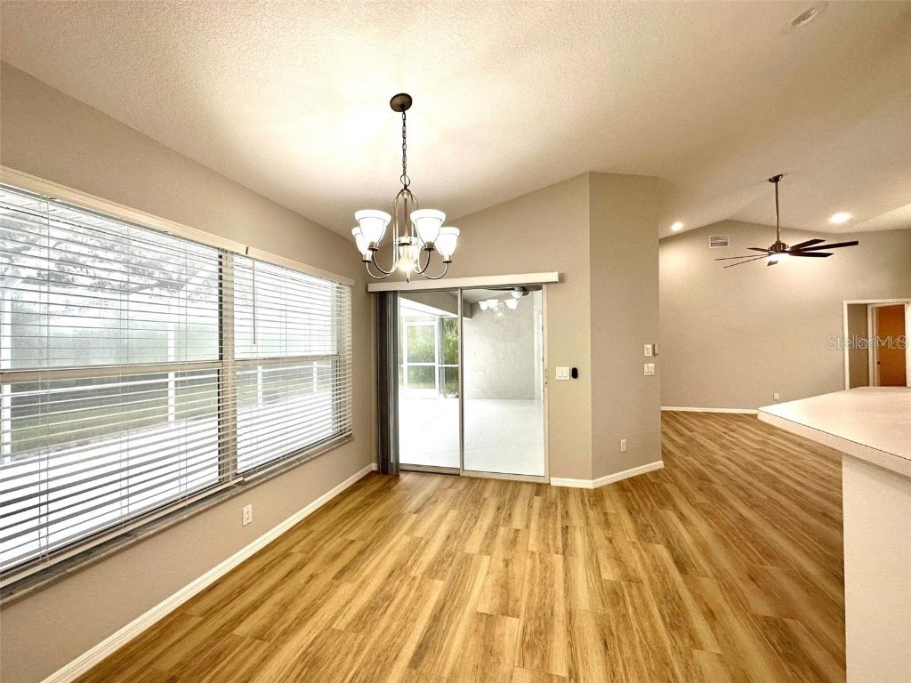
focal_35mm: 14
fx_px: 368
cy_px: 342
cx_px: 456
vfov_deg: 85.7
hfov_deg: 102.1
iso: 100
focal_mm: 2.22
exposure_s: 1/120
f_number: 2.2
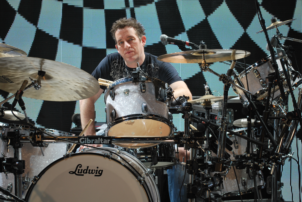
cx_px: 151
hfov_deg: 28.0
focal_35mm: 72
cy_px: 101
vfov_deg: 19.0
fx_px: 605
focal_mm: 48
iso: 180
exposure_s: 1/125
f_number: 5.6
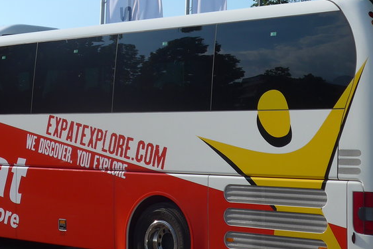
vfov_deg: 15.0
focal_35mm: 91
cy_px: 77
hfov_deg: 22.4
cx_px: 179
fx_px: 943
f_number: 2.8
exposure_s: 1/2000
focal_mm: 8.4
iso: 80
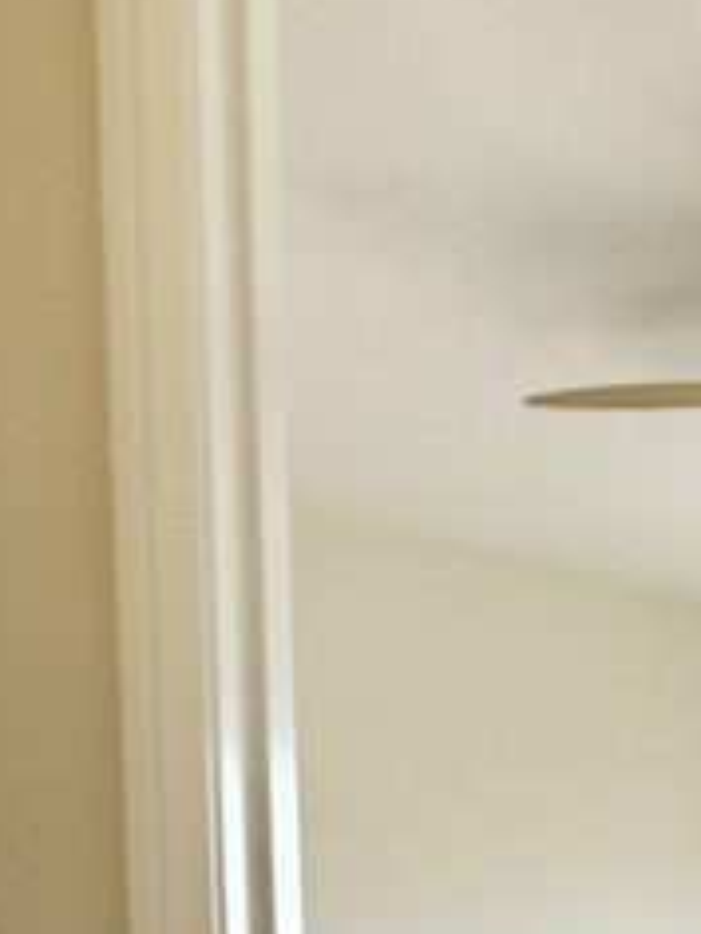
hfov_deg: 21.3
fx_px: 1755
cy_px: 1235
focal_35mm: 65
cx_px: 800
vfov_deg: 25.4
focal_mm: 6.76
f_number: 1.78
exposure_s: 1/220
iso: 200
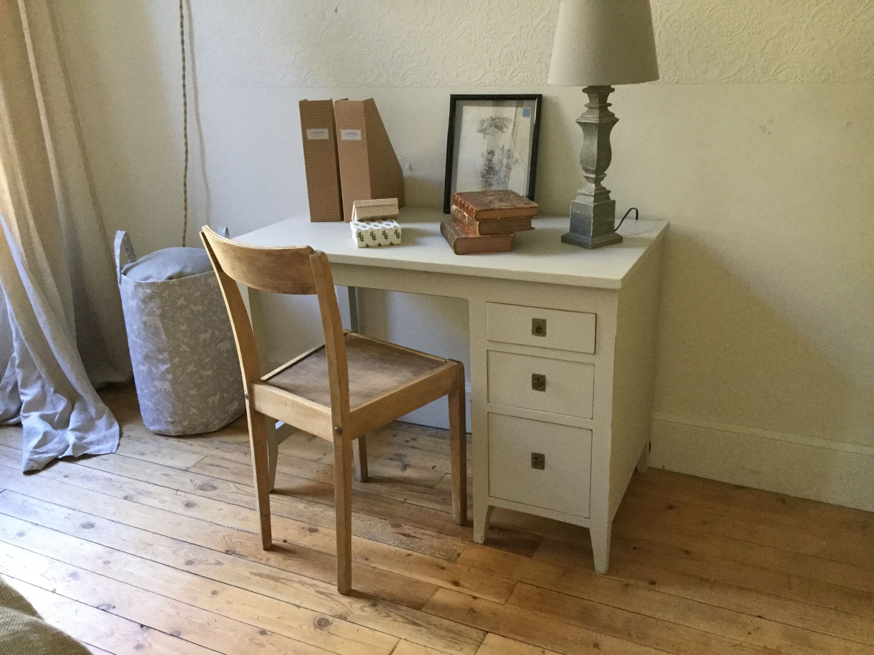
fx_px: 783
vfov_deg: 45.4
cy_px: 328
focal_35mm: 31
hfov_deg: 58.4
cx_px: 437
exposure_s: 1/30
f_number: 2.4
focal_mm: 3.3
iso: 250
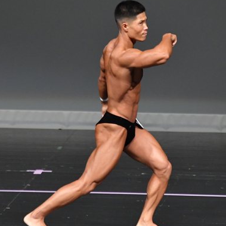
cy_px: 107
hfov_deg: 2.7
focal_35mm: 652
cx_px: 152
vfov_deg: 2.7
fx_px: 4816
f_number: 5.6
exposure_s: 1/400
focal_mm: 250
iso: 4000
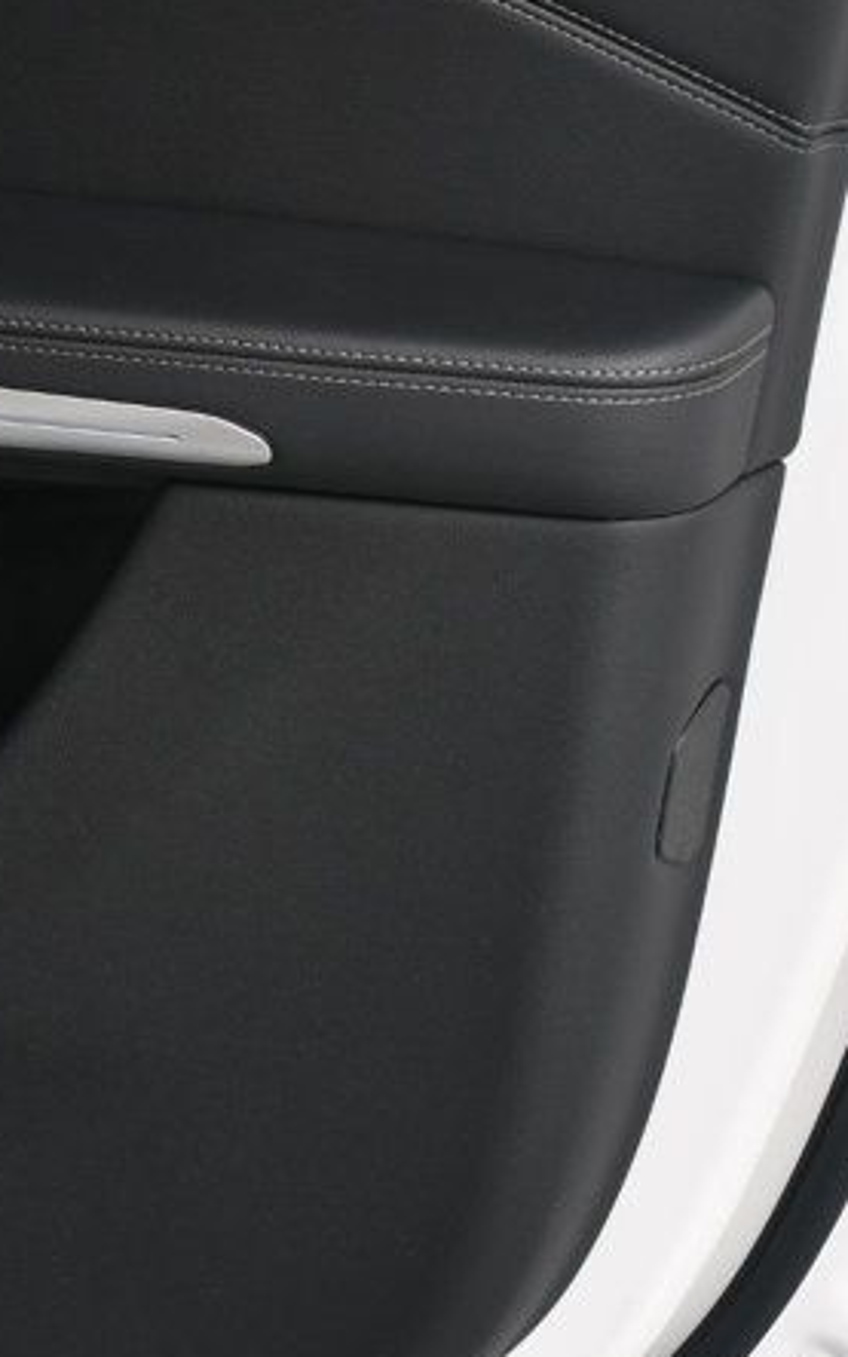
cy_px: 438
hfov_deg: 10.6
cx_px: -291
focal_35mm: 120
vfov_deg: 17.3
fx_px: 4436
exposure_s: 1/160
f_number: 6.3
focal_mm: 34
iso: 100
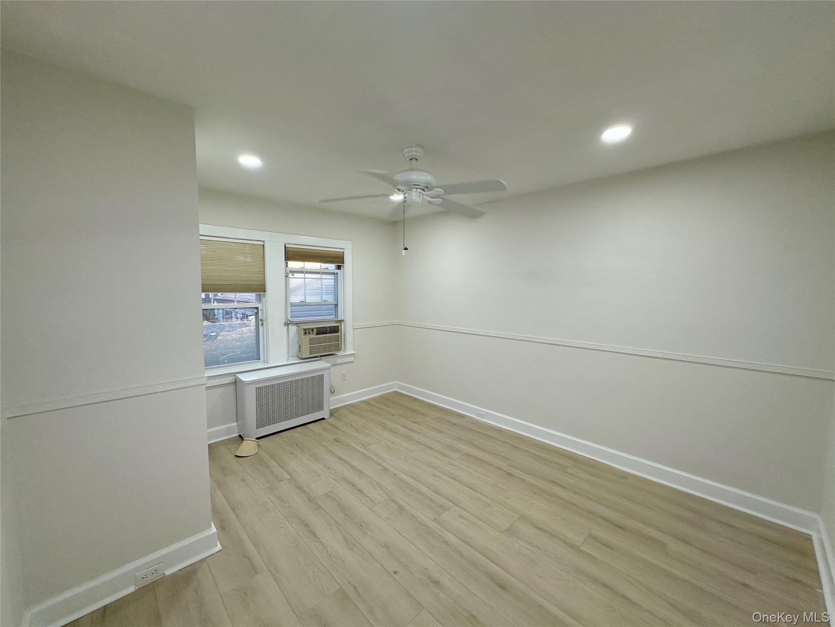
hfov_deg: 102.1
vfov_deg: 85.7
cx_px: 418
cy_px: 314
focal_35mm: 14
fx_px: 338
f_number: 2.2
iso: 160
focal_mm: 2.22
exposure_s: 1/120
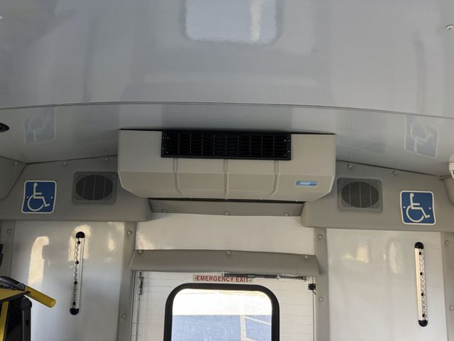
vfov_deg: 56.8
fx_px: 315
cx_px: 227
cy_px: 170
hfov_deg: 71.6
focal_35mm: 24
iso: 400
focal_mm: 6.76
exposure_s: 1/60
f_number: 1.78
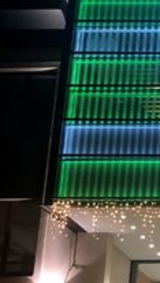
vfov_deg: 28.0
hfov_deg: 13.4
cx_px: 341
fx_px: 564
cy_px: 196
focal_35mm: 75
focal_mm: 3.99
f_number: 1.8
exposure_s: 1/50
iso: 250
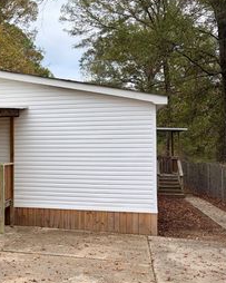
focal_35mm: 50
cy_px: 140
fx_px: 418
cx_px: -19
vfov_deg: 37.4
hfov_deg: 27.8
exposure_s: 1/399
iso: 50
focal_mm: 6
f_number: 1.6
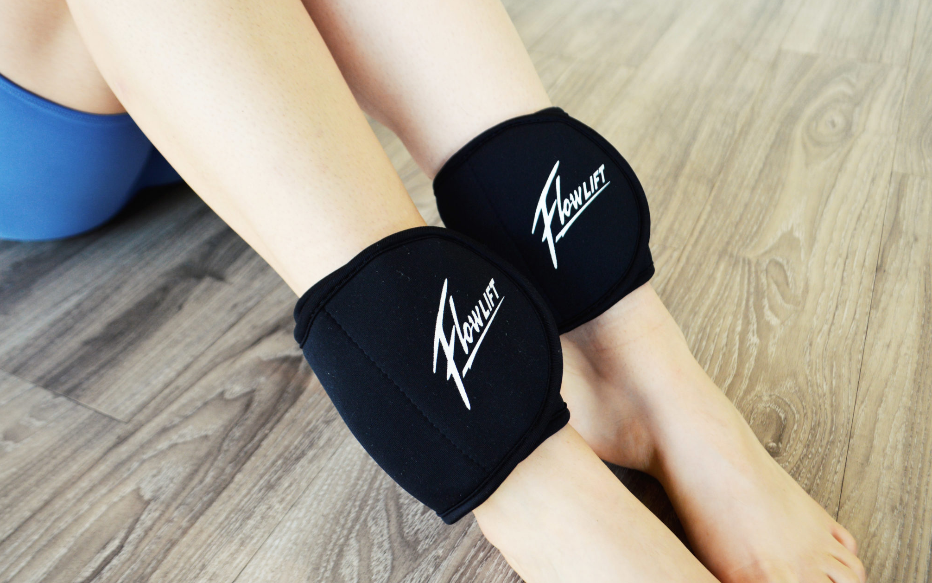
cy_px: 281
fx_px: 711
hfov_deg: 66.5
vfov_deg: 44.5
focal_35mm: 28
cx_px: 469
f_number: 4
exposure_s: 1/60
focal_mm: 18
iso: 400
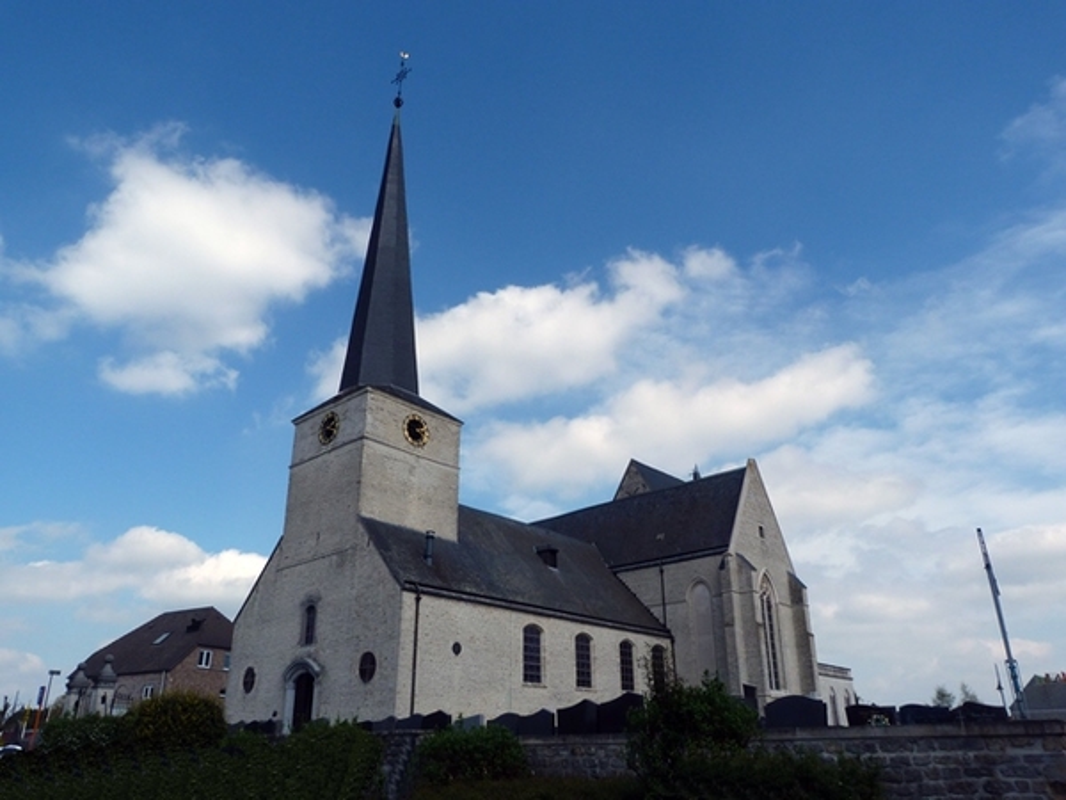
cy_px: 400
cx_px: 533
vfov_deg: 54.9
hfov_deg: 69.4
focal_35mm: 25
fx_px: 770
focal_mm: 4.5
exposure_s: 1/500
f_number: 5.6
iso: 80
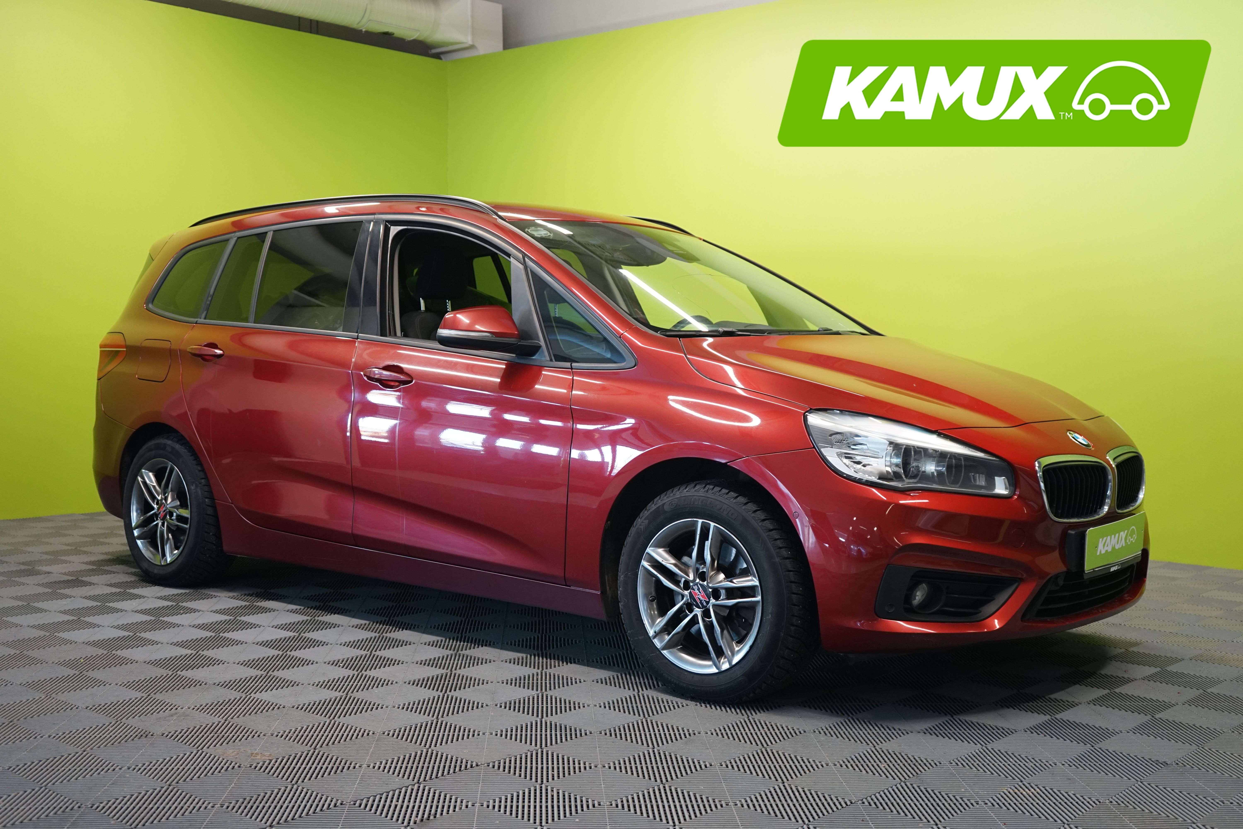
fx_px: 1346
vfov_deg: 34.2
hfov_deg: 49.6
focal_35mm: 39
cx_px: 622
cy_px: 414
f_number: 4.5
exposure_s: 1/30
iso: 1250
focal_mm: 39
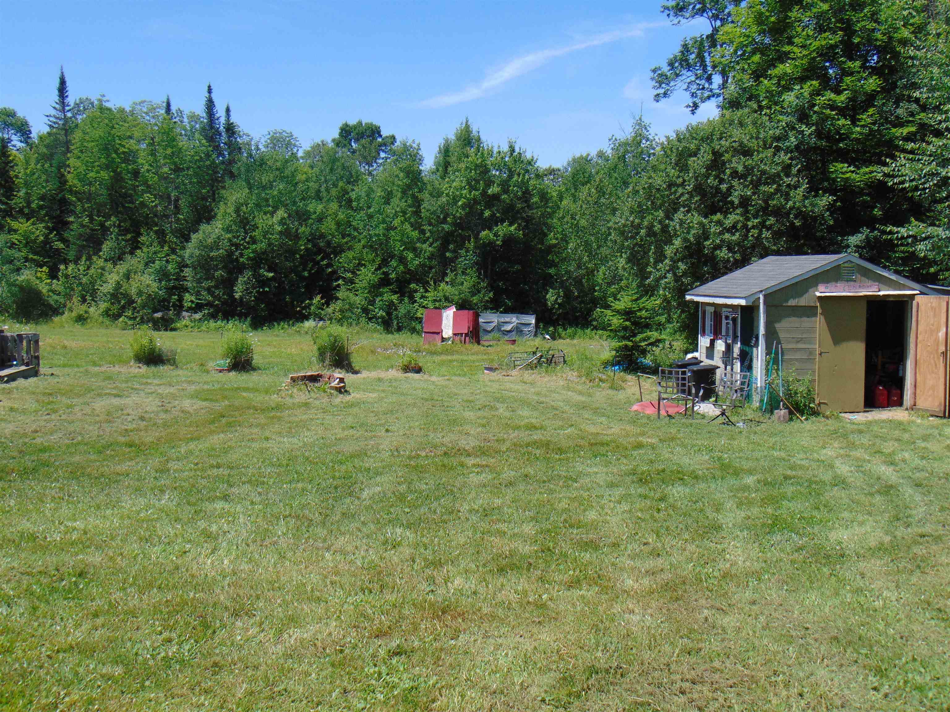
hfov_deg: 52.6
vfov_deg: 40.7
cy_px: 356
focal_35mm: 35
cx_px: 475
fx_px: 961
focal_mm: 6.3
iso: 80
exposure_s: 1/1000
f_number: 3.2
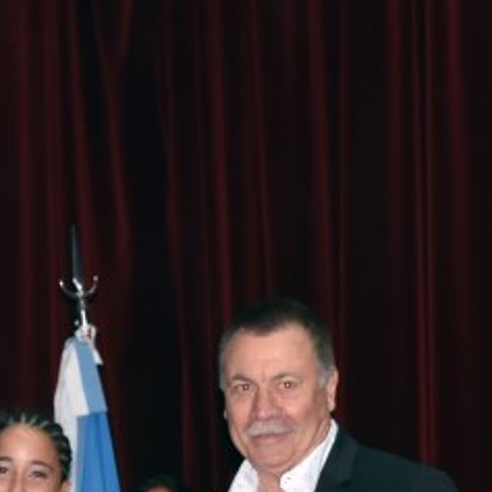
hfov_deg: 10.5
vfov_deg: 10.3
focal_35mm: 165
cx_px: -42
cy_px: 665
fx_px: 2653
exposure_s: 1/60
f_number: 5
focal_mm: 30
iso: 800
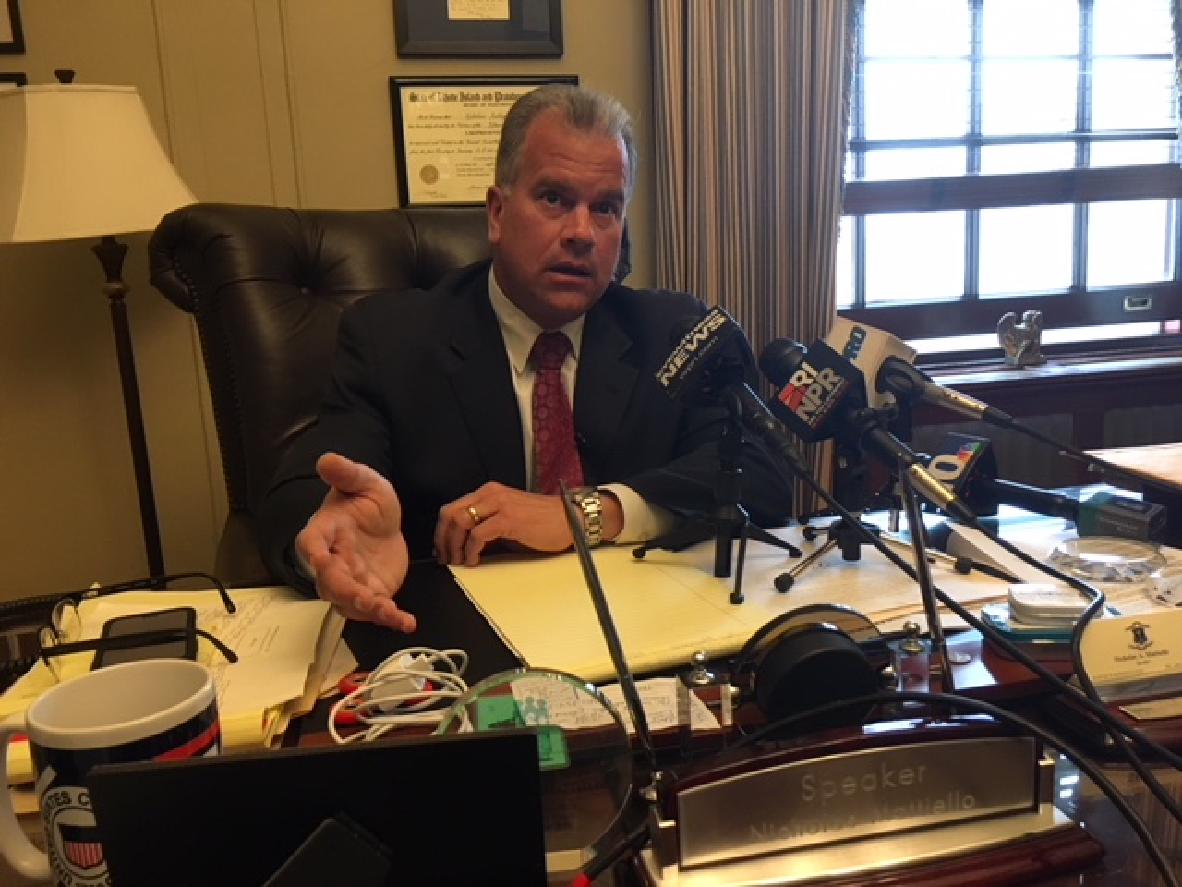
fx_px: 990
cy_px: 444
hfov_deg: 61.7
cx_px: 591
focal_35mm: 29
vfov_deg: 48.2
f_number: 2.2
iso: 200
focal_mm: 4.15
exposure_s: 1/30
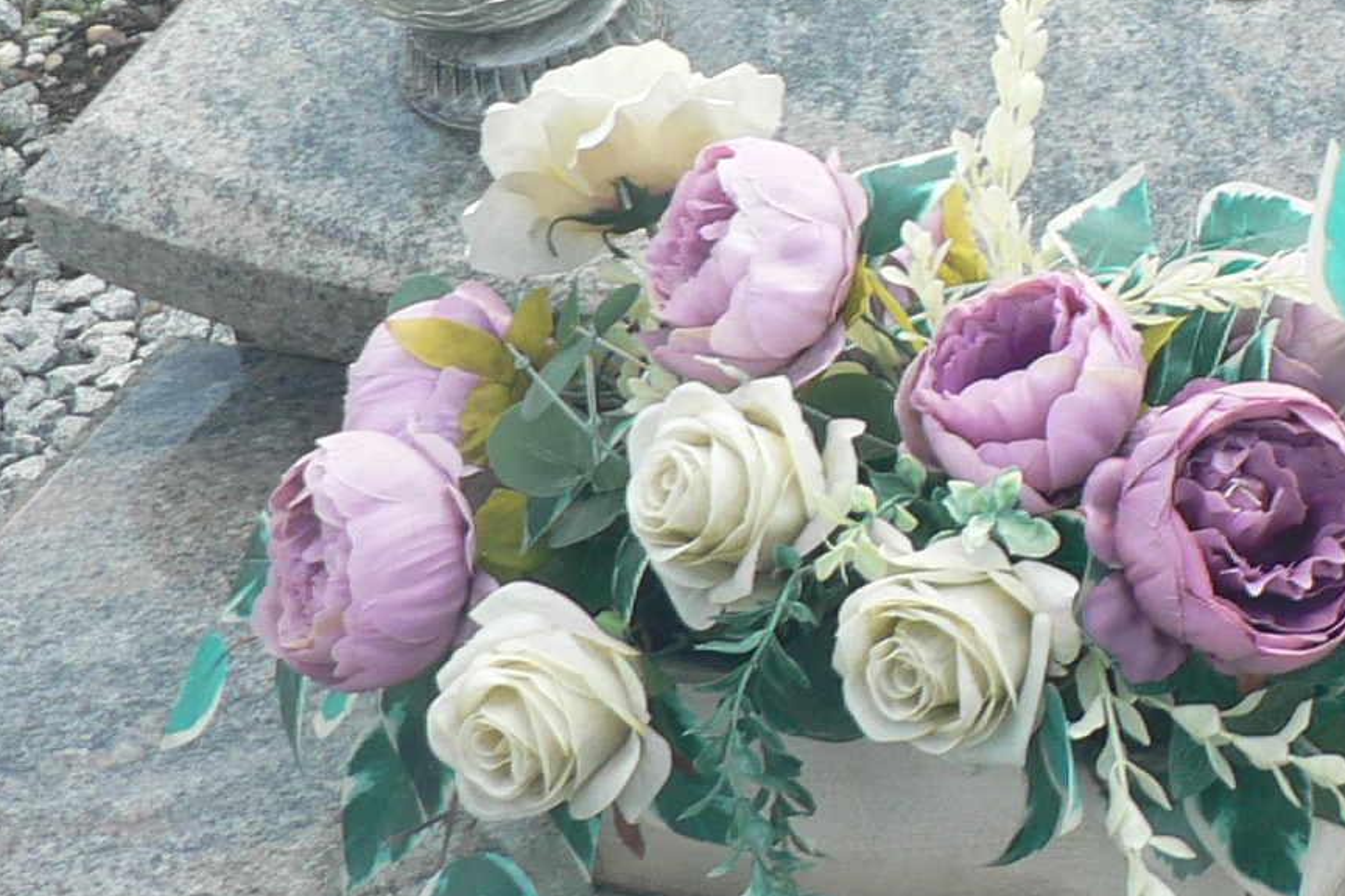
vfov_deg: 12.2
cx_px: 1535
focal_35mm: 111
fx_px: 4147
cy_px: -36
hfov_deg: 17.7
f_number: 4
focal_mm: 6
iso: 80
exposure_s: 1/100
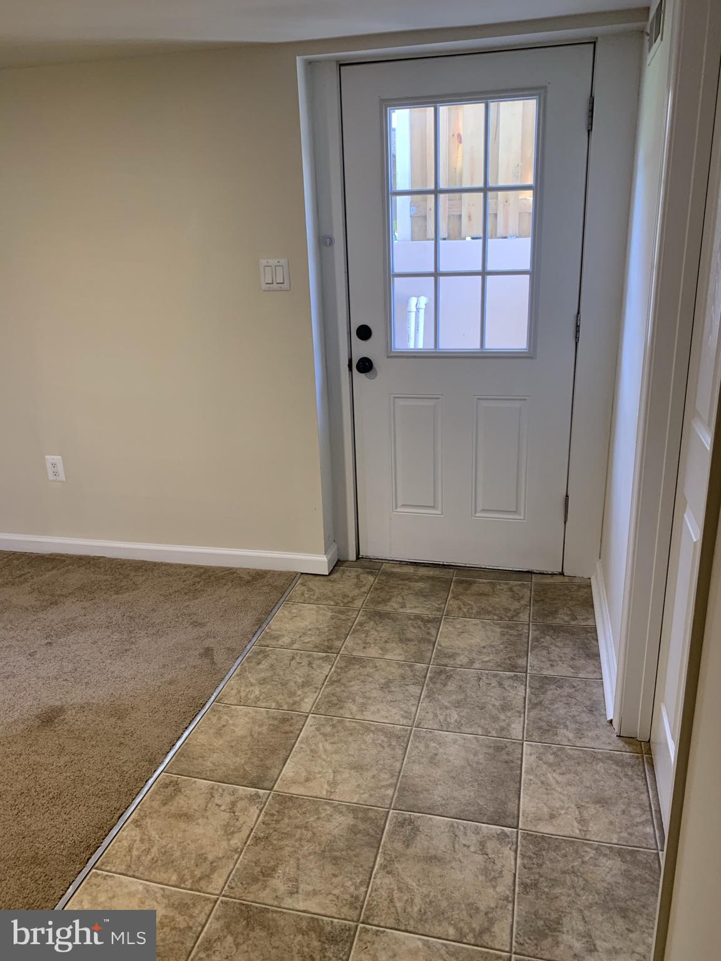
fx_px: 722
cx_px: 360
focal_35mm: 26
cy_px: 480
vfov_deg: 67.3
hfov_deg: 53.1
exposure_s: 1/60
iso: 160
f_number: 1.8
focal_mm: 4.25
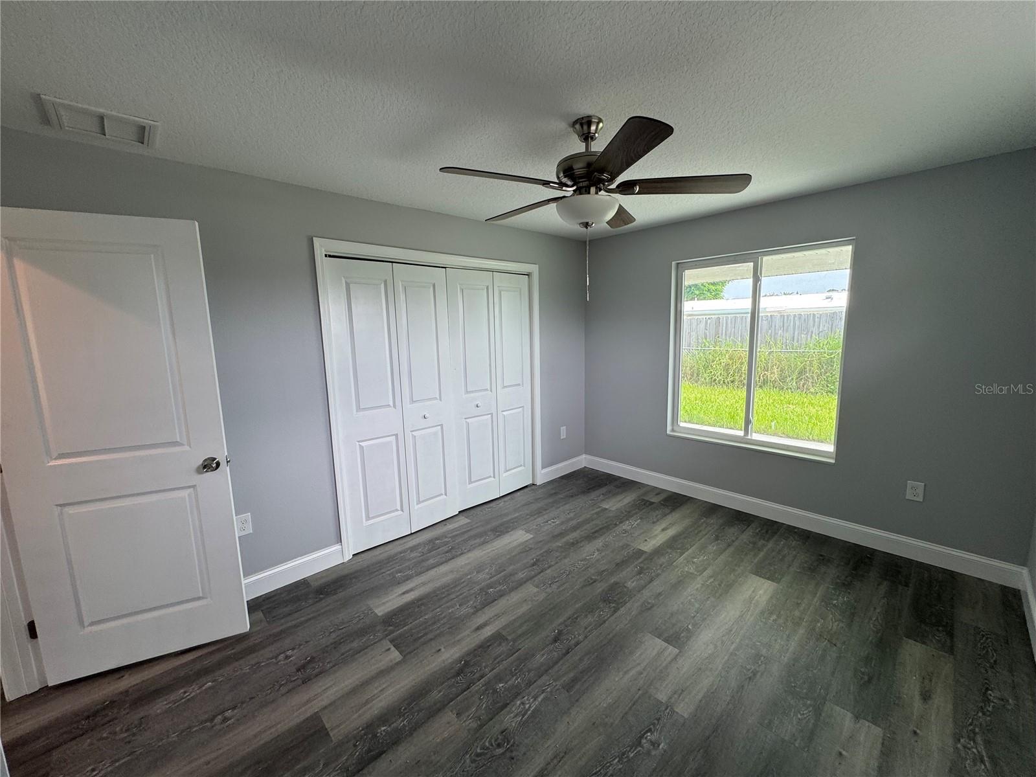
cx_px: 518
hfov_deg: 102.1
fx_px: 419
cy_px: 388
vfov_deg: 85.7
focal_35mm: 14
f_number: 2.2
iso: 40
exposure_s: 1/123
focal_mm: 2.22
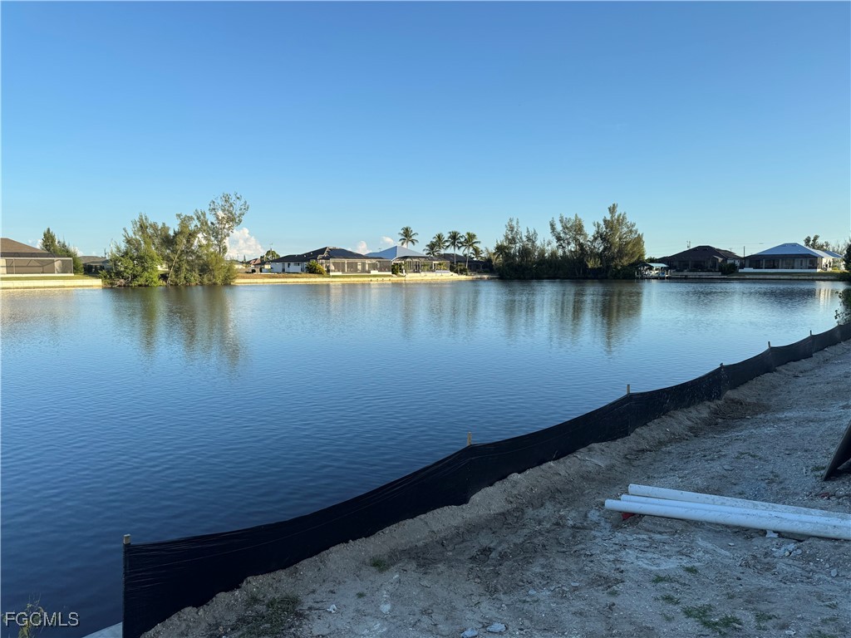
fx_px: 590
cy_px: 319
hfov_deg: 71.6
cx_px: 426
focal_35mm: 24
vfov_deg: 56.8
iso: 80
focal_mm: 6.76
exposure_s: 1/2959
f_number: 1.78
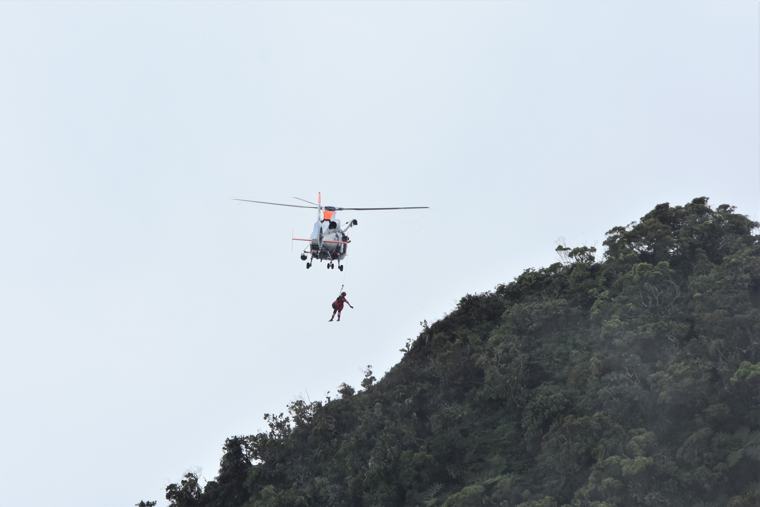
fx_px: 3546
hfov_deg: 12.2
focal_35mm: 168
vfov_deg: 8.2
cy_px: 254
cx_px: 380
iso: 400
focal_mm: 112
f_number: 8
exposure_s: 1/1000
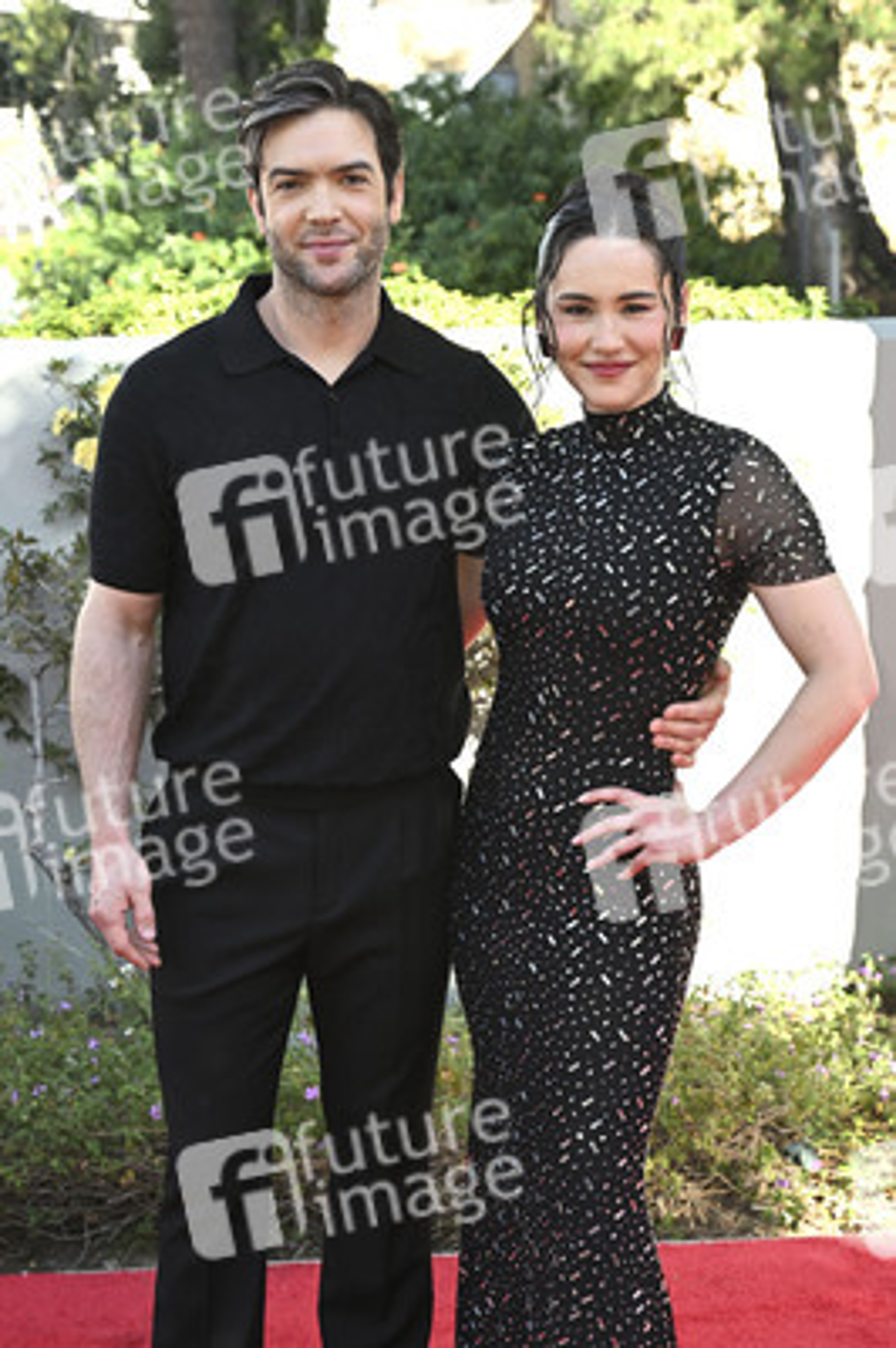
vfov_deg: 41.1
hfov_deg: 28.0
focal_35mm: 48
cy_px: 674
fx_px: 1795
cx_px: 448
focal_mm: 48
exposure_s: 1/320
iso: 640
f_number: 5.6
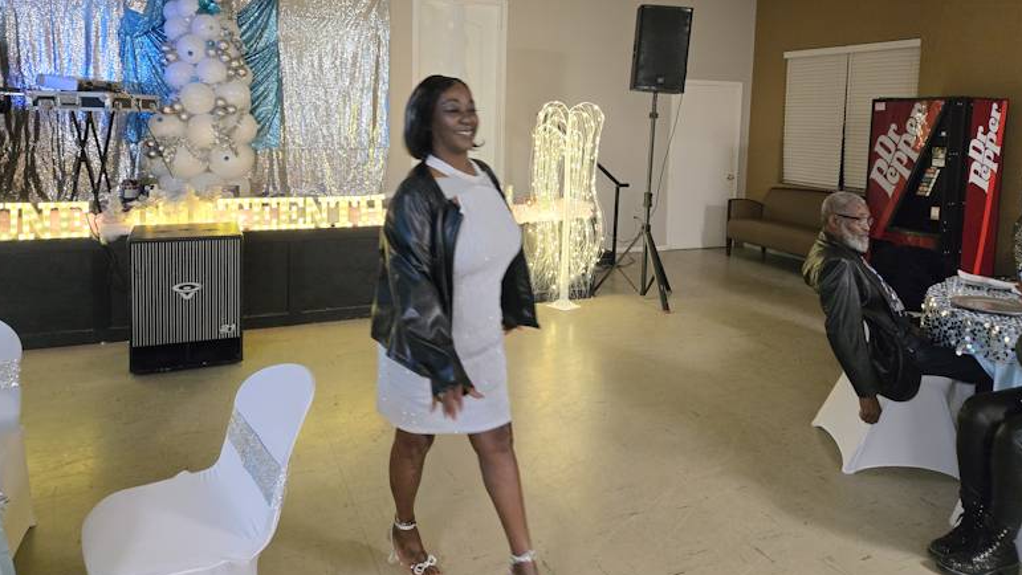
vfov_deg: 43.7
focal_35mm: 26
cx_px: 496
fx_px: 705
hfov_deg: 71.9
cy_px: 184
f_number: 1.8
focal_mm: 5.4
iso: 1000
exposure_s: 1/60
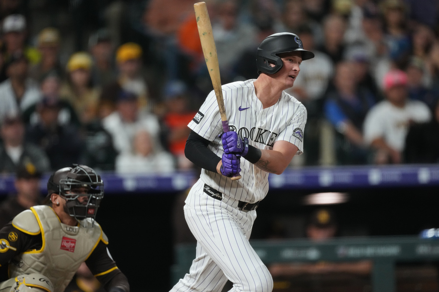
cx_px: 220
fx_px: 7314
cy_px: 146
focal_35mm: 600
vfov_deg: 2.3
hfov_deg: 3.4
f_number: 4
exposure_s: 1/1600
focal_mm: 600
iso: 5000
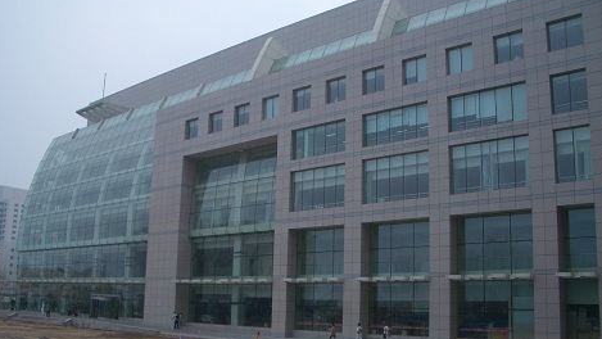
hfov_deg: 51.6
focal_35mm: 39
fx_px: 623
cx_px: 303
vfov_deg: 30.4
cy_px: 198
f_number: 4.3
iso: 50
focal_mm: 5.8
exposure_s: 1/320
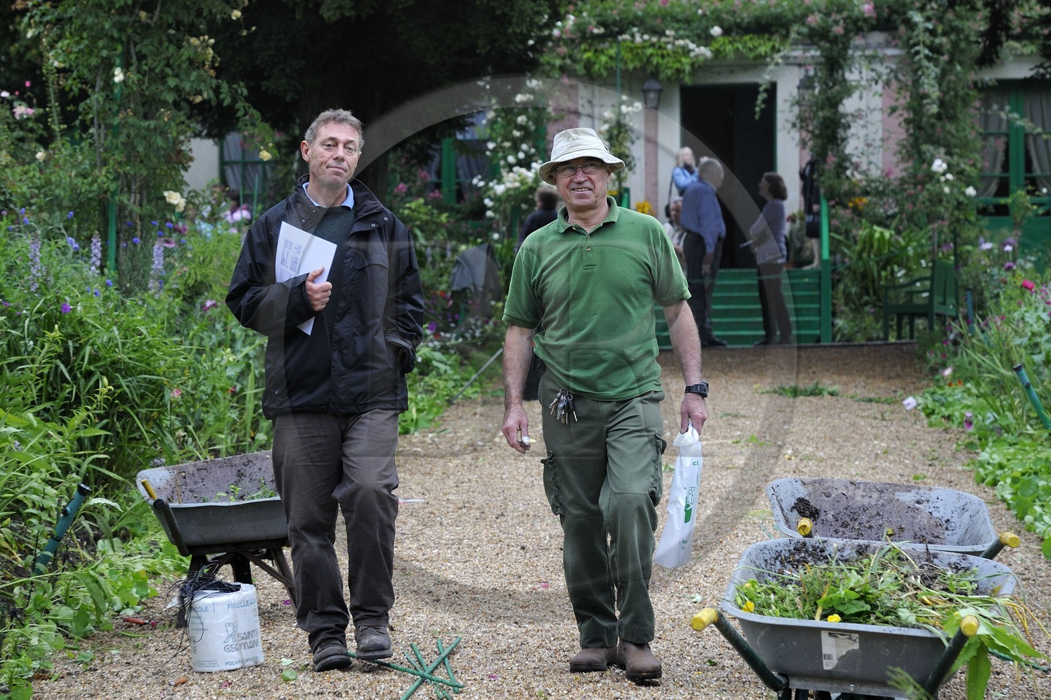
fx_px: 3211
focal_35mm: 110
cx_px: 526
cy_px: 350
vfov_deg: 12.4
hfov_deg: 18.6
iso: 800
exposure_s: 1/200
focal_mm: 110
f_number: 6.3
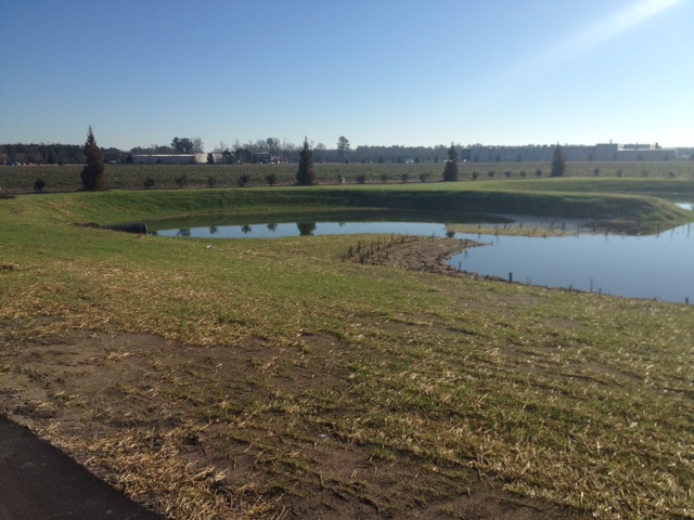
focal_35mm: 35
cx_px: 347
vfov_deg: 40.7
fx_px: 702
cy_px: 260
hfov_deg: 52.6
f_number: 2.4
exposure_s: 1/2762
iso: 50
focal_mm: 4.28
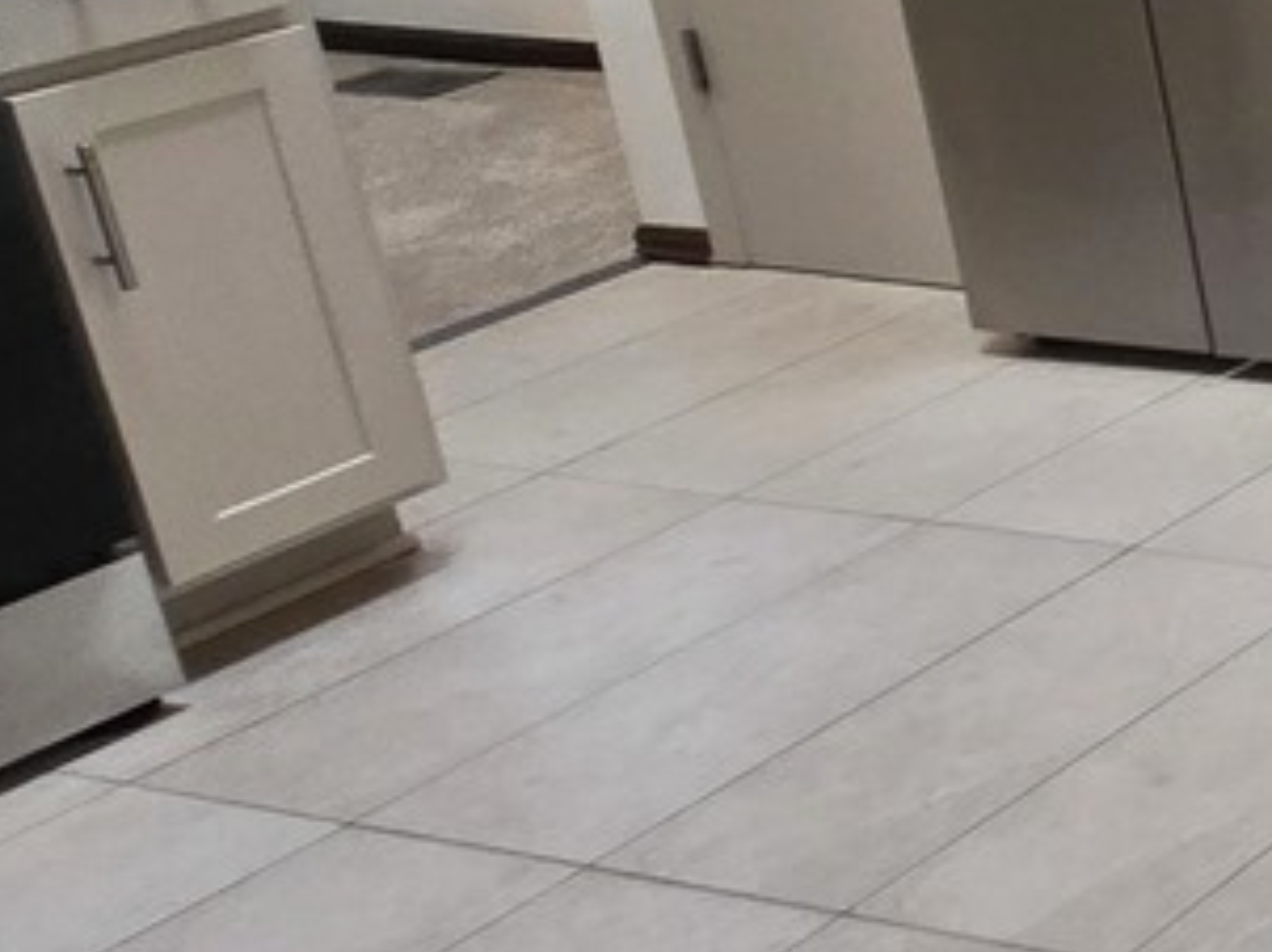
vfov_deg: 22.7
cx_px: 2712
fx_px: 2276
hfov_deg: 17.7
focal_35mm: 62
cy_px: -4
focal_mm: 2.2
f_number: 2.2
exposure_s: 1/60
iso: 160
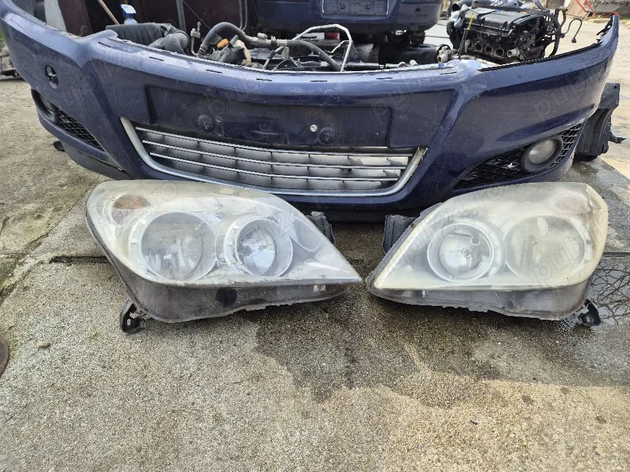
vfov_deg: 58.9
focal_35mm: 23
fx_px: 419
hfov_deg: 73.9
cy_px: 236
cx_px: 315
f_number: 1.8
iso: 25
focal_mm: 5.4
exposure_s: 1/667
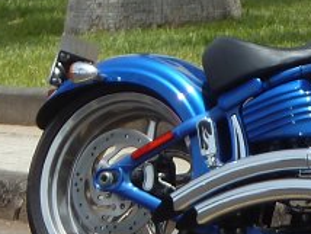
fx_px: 9021
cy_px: 76
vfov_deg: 1.5
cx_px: 446
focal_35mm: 1003
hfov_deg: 2.0
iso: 80
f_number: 4.6
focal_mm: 34.4
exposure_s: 1/400
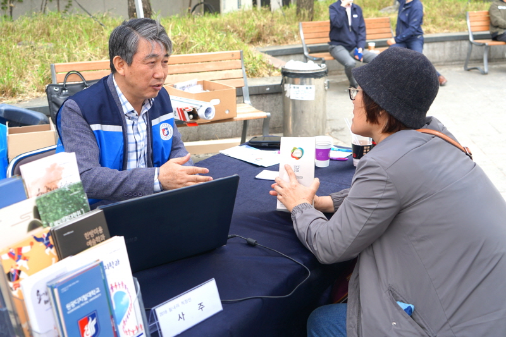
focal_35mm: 32
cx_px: 253
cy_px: 168
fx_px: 450
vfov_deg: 41.1
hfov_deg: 58.7
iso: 200
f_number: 4
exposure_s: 1/160
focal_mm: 32
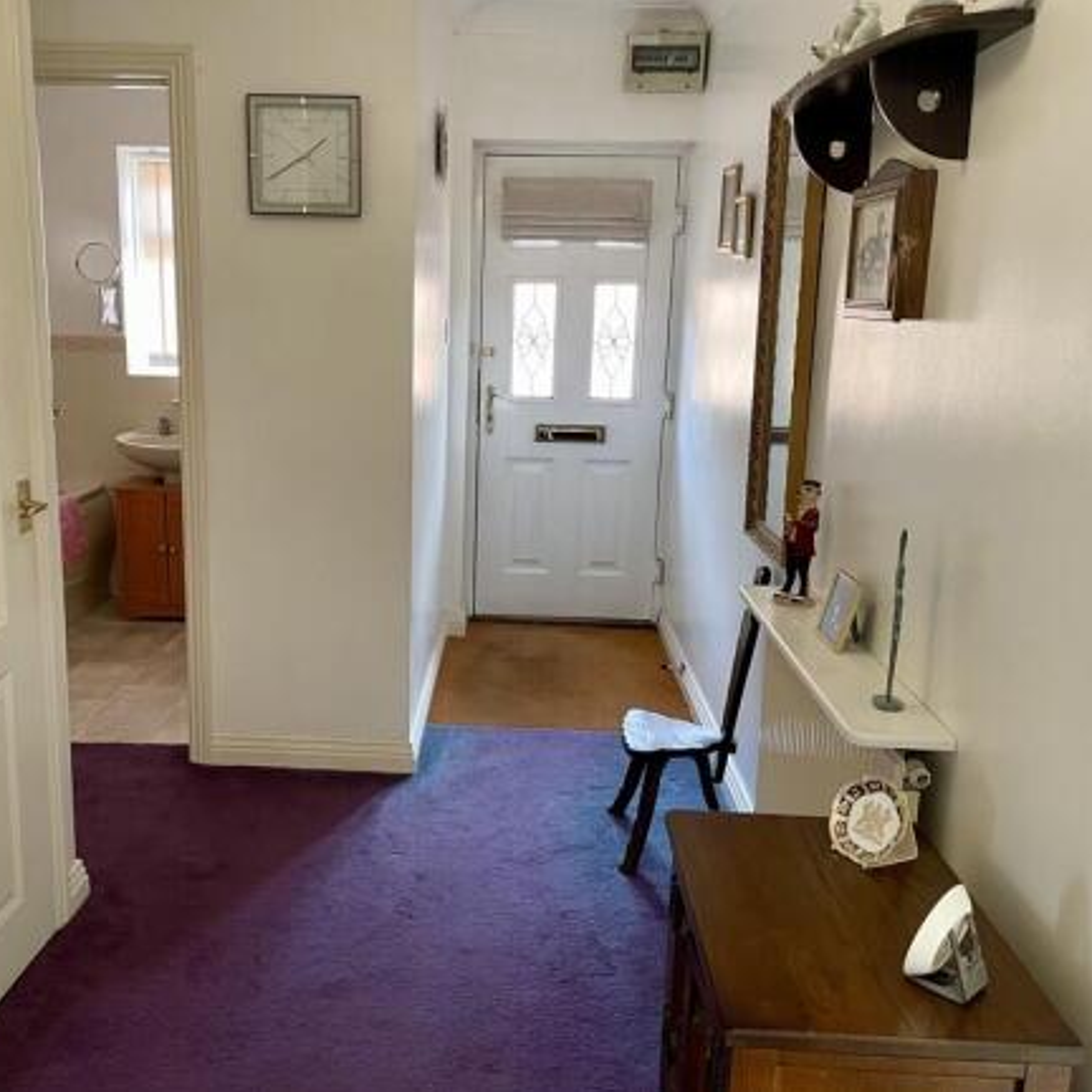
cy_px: 547
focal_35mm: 31
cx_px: 461
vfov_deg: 52.5
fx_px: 1106
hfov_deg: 52.3
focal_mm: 4.2
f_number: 1.6
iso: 250
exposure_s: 1/50
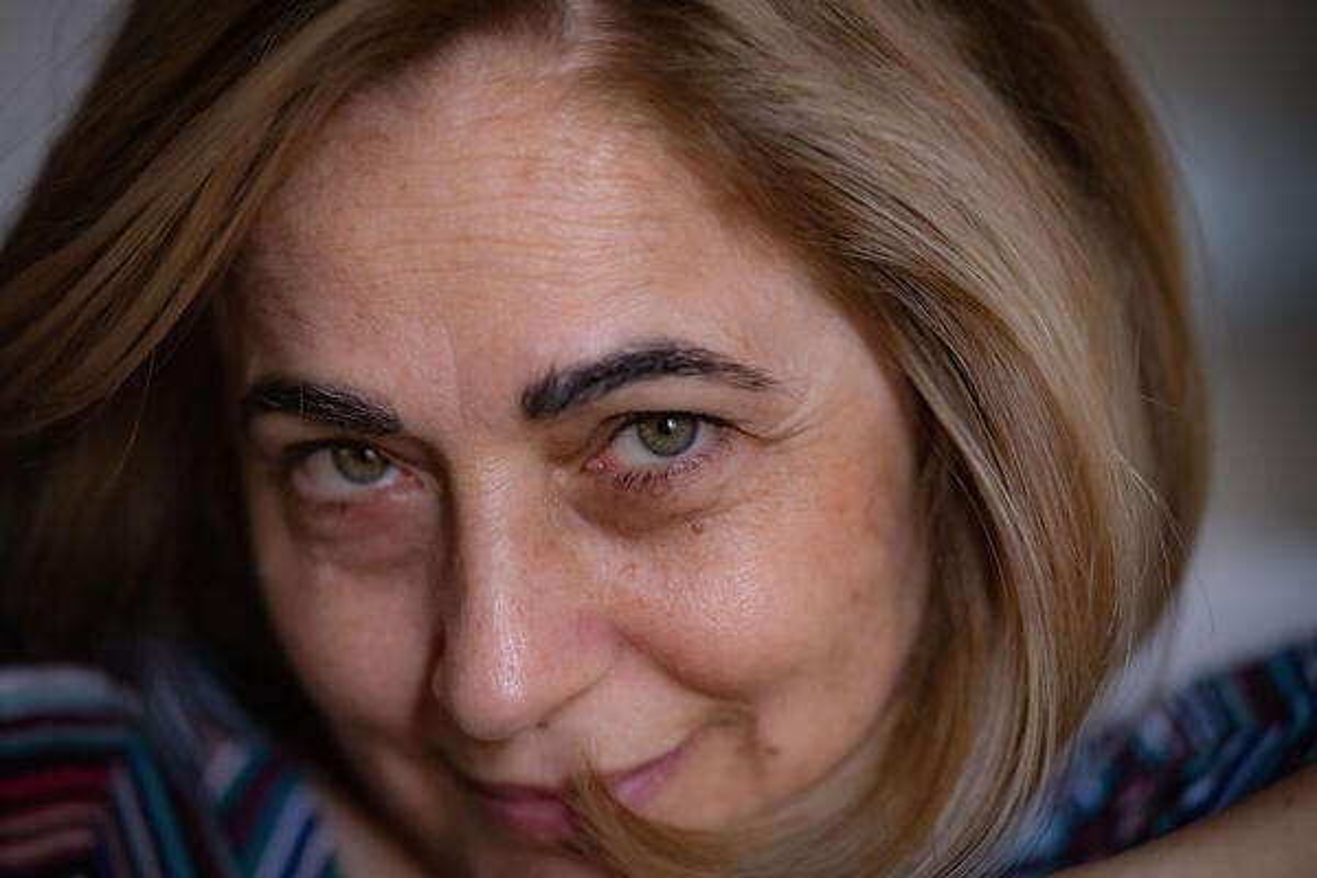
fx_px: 4134
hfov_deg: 18.1
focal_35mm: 113
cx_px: 658
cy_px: 439
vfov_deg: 12.1
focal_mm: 75
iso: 800
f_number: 1.2
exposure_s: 1/140
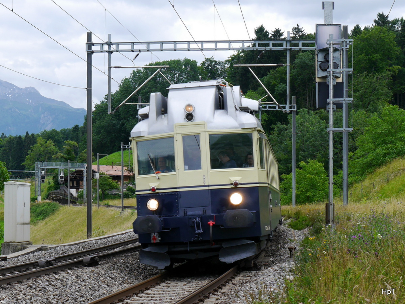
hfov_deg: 39.7
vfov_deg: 30.3
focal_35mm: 48
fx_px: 562
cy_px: 152
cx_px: 202
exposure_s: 1/250
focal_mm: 24
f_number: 7.1
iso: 160
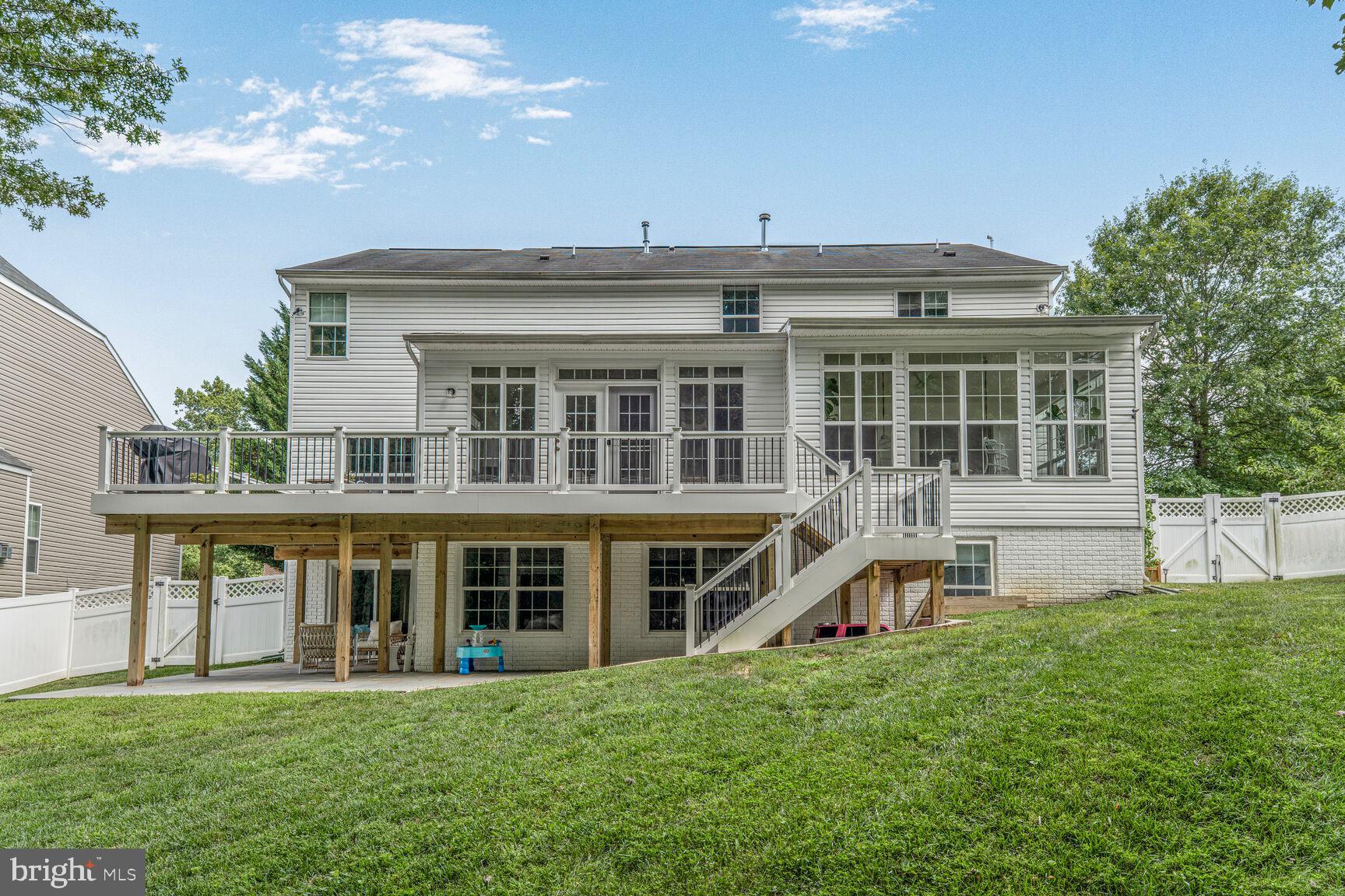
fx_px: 523
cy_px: 448
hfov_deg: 104.3
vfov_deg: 81.2
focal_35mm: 14
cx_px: 672
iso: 200
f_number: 8
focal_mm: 14
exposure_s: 1/125
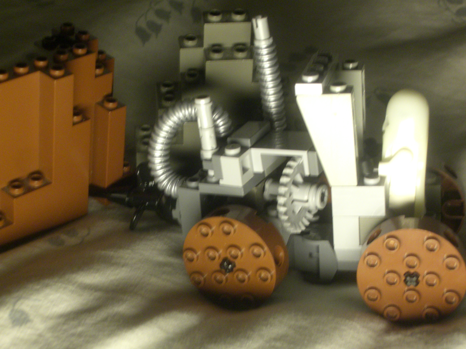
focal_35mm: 80
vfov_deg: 18.4
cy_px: 174
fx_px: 1077
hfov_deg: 24.4
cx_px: 233
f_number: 4.4
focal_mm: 13.23
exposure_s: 1/100
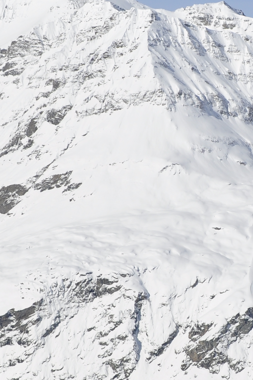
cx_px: 228
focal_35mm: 87
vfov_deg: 23.3
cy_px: 230
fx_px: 917
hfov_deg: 15.5
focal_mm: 18
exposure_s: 1/800
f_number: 11
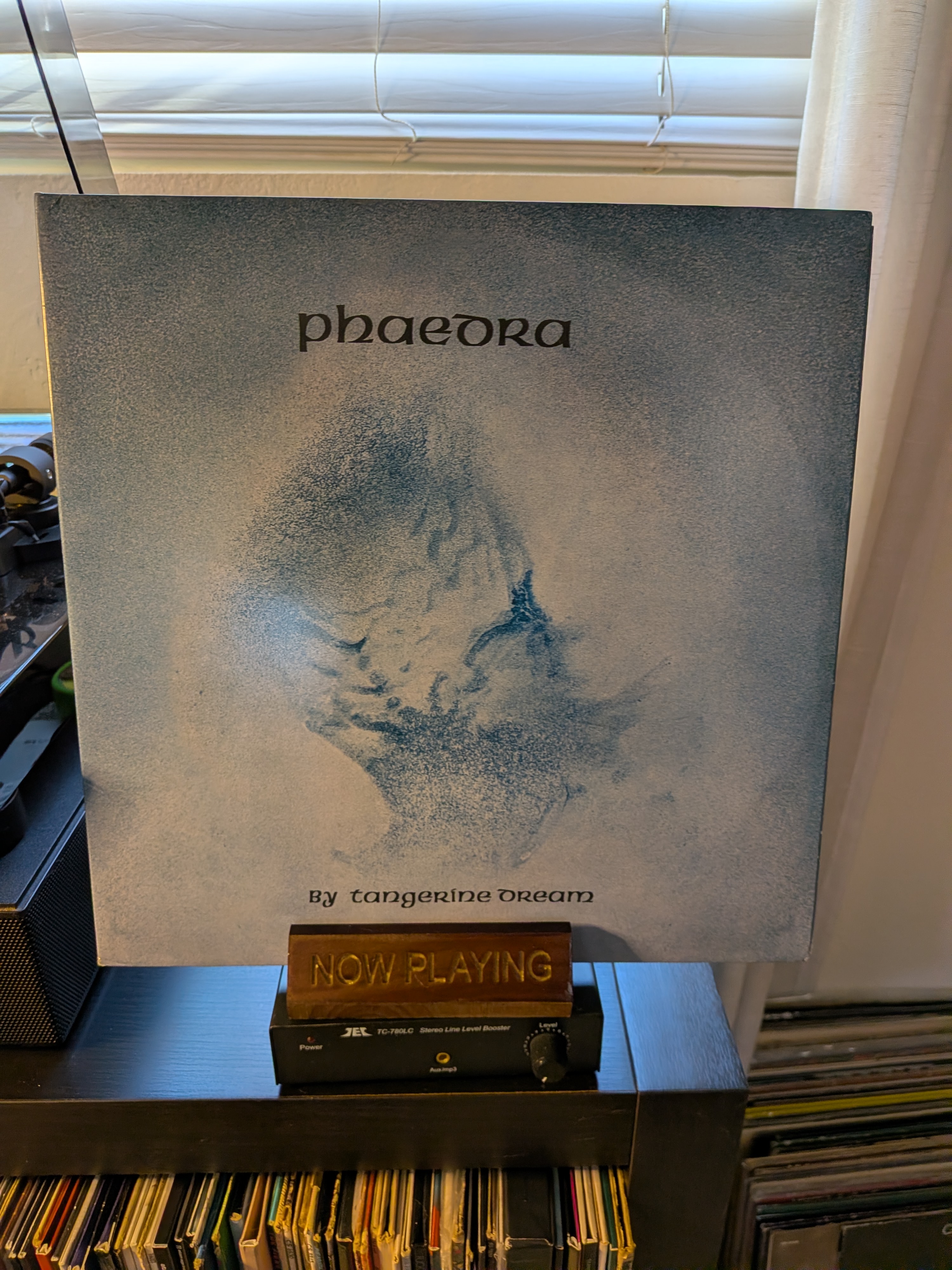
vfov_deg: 71.6
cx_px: 476
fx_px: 880
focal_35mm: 24
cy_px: 635
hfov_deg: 56.8
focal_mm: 4.53
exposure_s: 1/24
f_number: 1.7
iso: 37
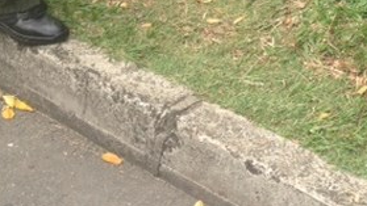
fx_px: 905
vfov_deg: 12.5
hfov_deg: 21.7
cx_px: 403
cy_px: -83
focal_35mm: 93
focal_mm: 4.28
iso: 50
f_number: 2.4
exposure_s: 1/164
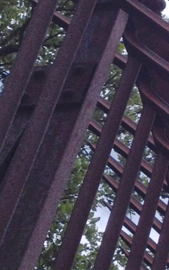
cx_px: 124
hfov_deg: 8.5
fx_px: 1141
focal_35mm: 155
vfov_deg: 13.5
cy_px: 131
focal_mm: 4.28
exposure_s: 1/2304
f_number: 2.4
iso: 50
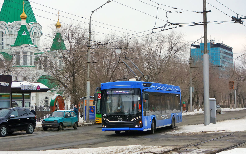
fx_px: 382
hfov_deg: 35.7
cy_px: 72
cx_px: 124
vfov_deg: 22.8
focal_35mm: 57
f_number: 4
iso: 125
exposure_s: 1/500
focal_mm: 20.41
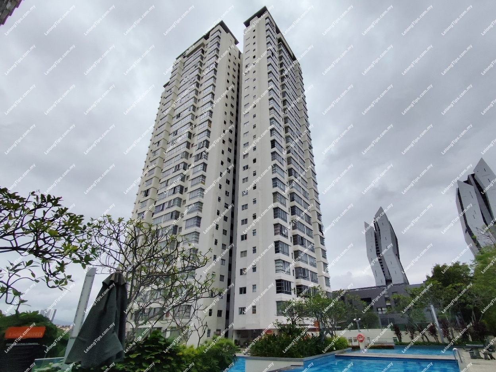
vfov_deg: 78.1
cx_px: 248
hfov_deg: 94.5
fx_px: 229
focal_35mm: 16
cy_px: 186
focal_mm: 1.65
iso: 50
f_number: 2.2
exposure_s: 1/1827
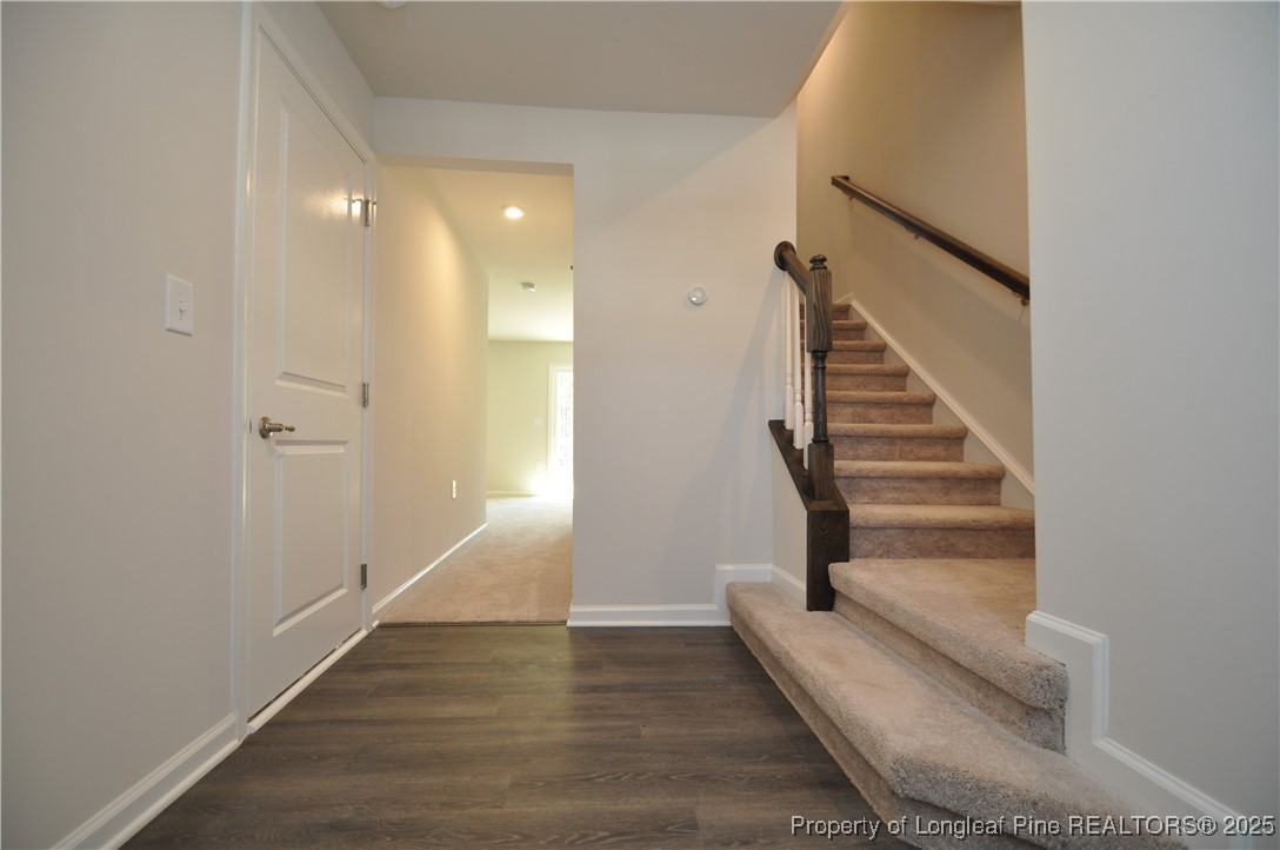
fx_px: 533
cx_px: 640
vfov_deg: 77.1
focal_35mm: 15
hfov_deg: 100.5
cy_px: 425
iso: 450
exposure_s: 1/60
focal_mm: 10
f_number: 4
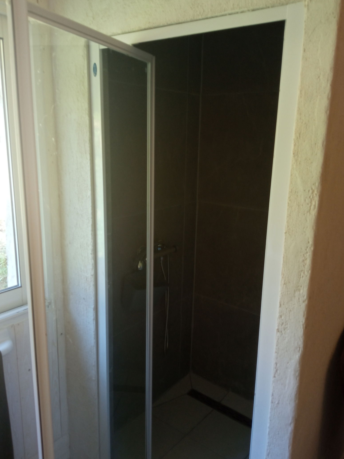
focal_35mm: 28
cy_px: 230
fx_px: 371
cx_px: 170
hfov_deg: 49.7
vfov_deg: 63.4
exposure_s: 1/33.3
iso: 210
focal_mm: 3.79
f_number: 2.2
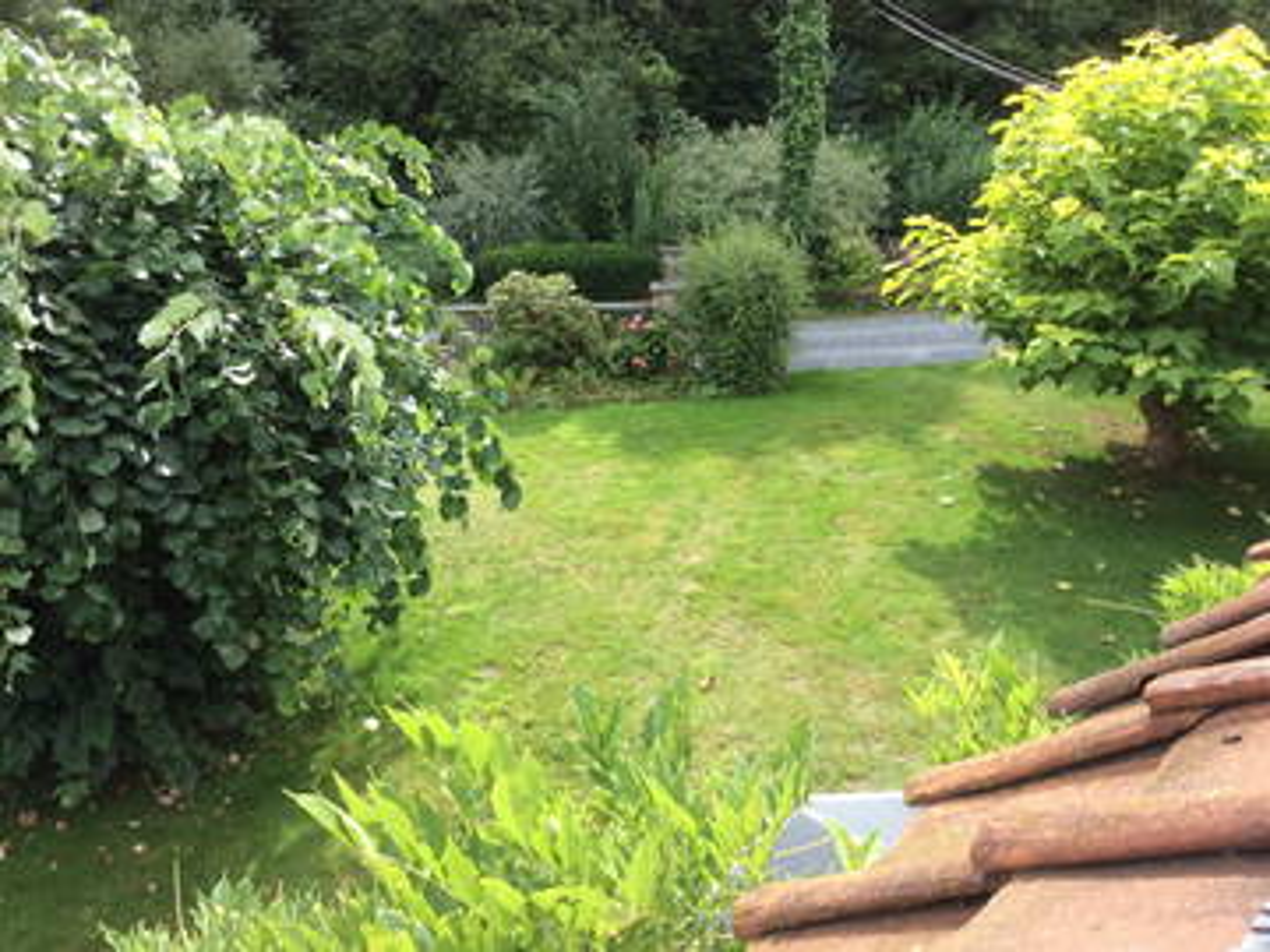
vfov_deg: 44.2
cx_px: 635
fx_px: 1174
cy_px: 476
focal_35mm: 32
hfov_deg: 56.8
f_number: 2.4
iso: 32
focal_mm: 3.3
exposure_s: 1/321
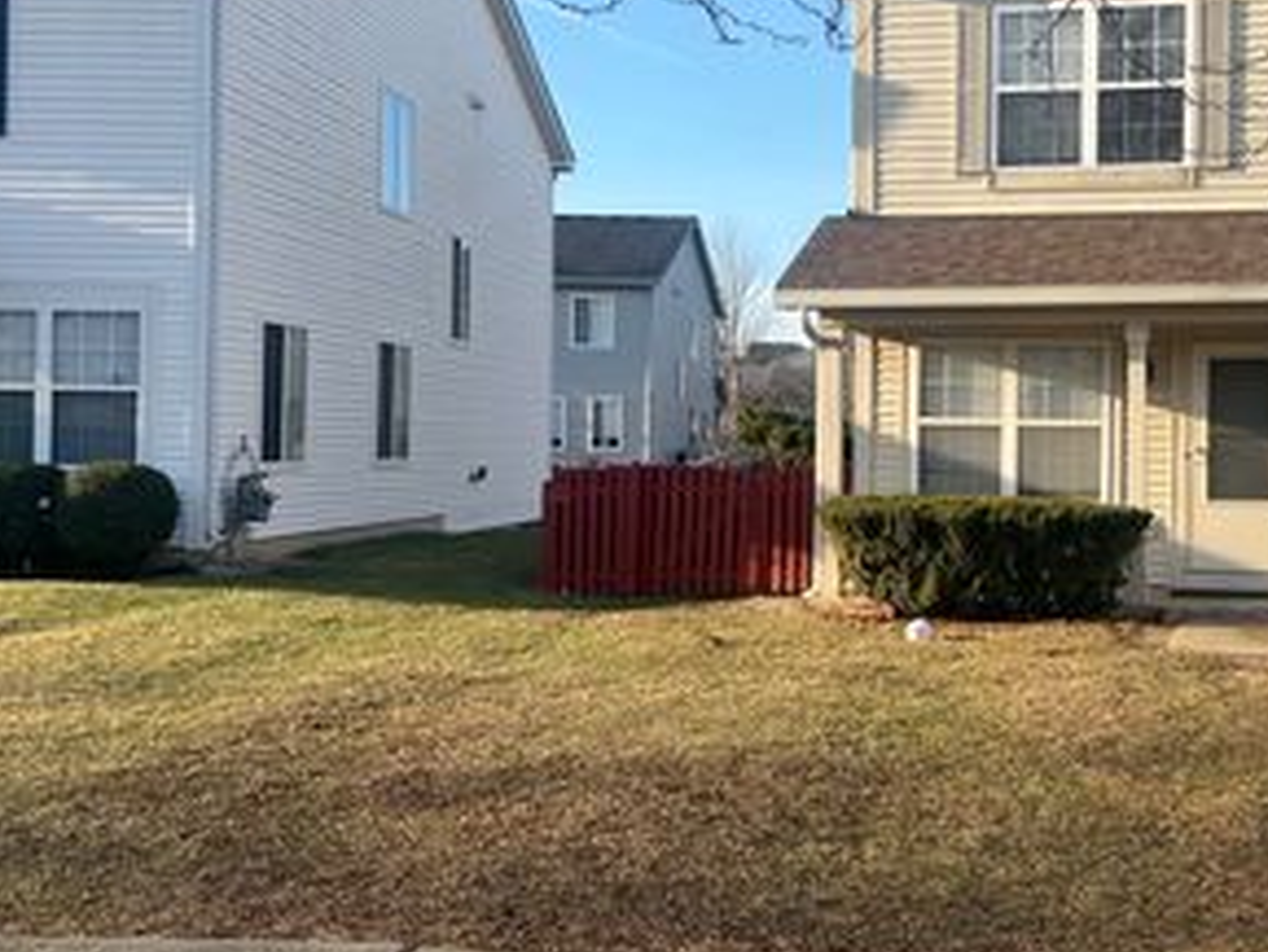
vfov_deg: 32.2
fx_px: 1649
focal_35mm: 45
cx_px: 992
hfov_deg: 40.5
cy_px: 406
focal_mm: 5.7
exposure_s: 1/1901
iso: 50
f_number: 1.5
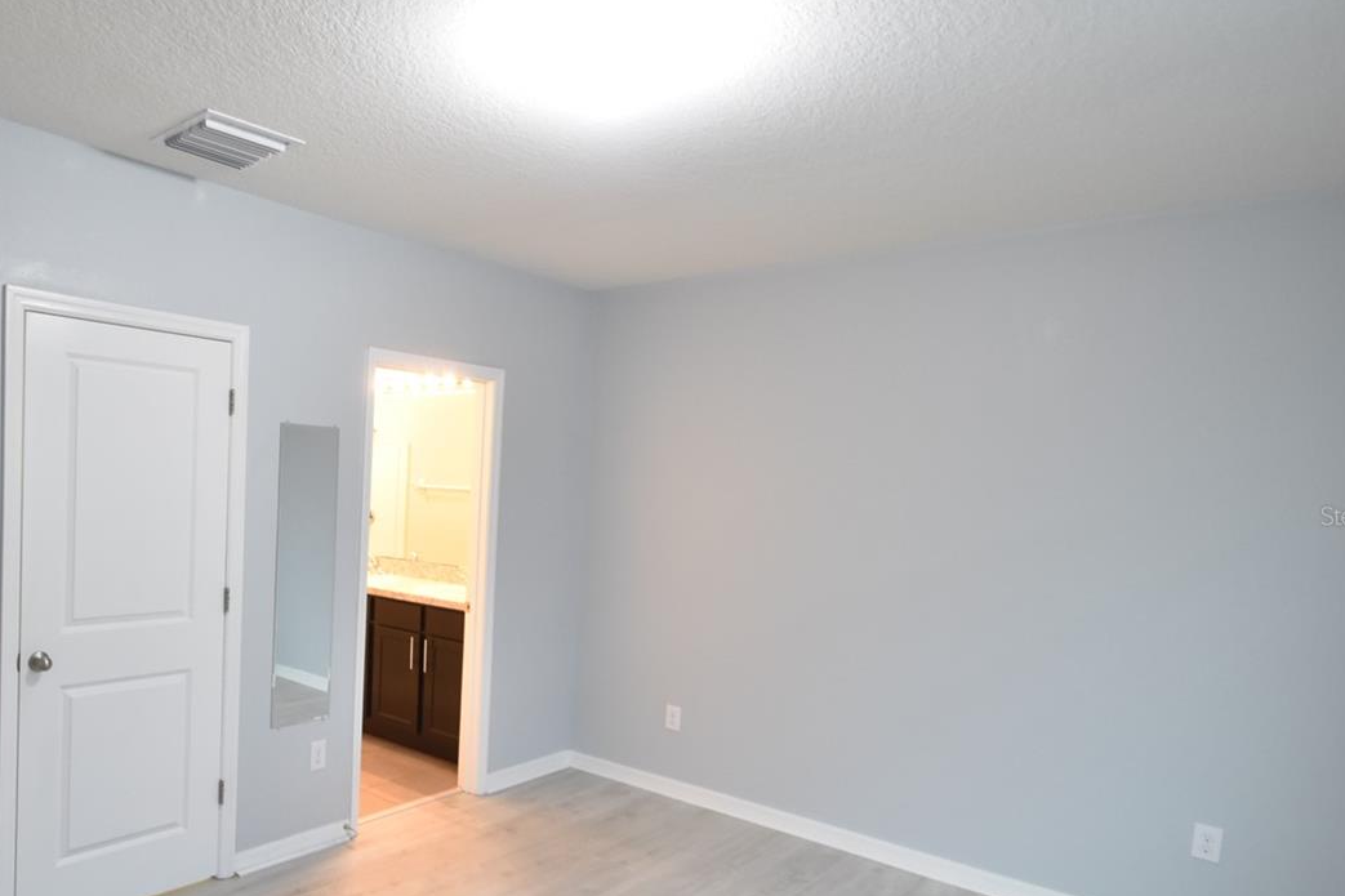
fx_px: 859
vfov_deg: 54.9
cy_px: 516
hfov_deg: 72.8
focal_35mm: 23
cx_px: 404
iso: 800
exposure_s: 1/20
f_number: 3.5
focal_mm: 10
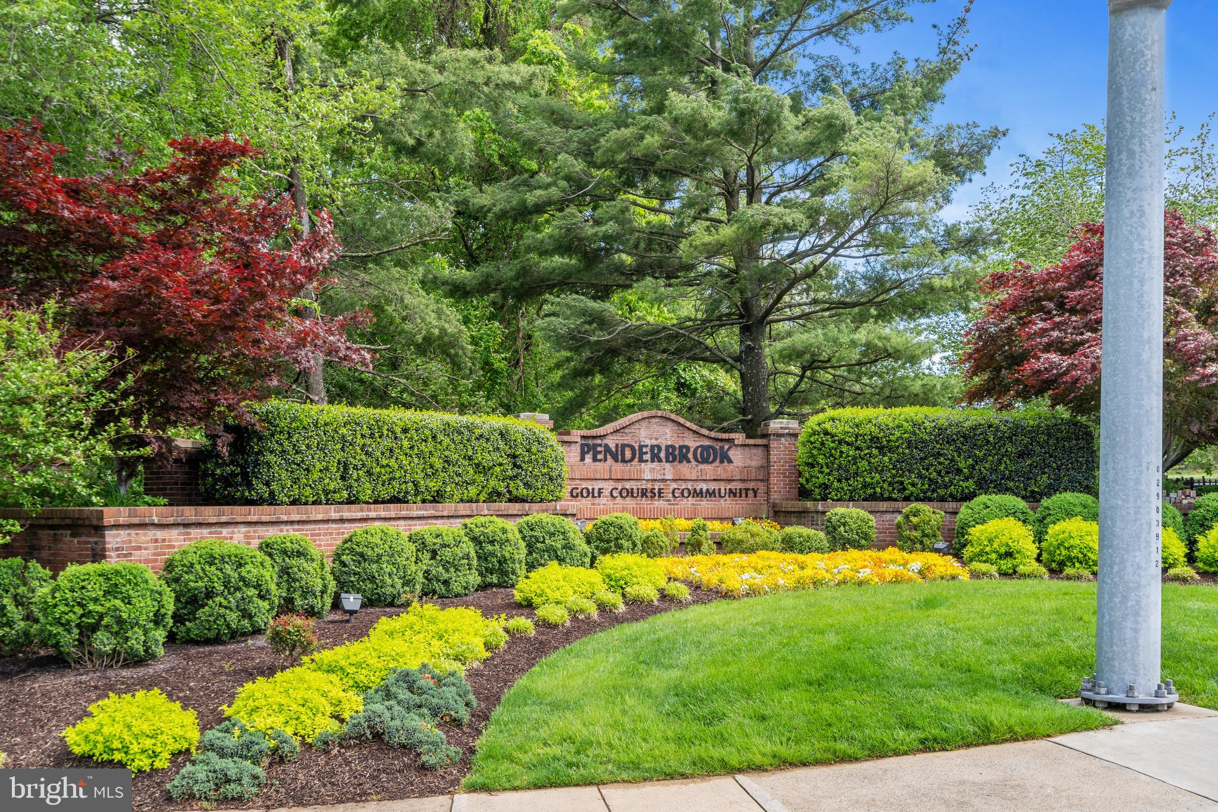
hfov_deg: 54.4
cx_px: 609
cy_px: 406
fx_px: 1184
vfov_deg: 37.8
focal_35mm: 35
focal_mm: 35
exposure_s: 1/125
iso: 100
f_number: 8
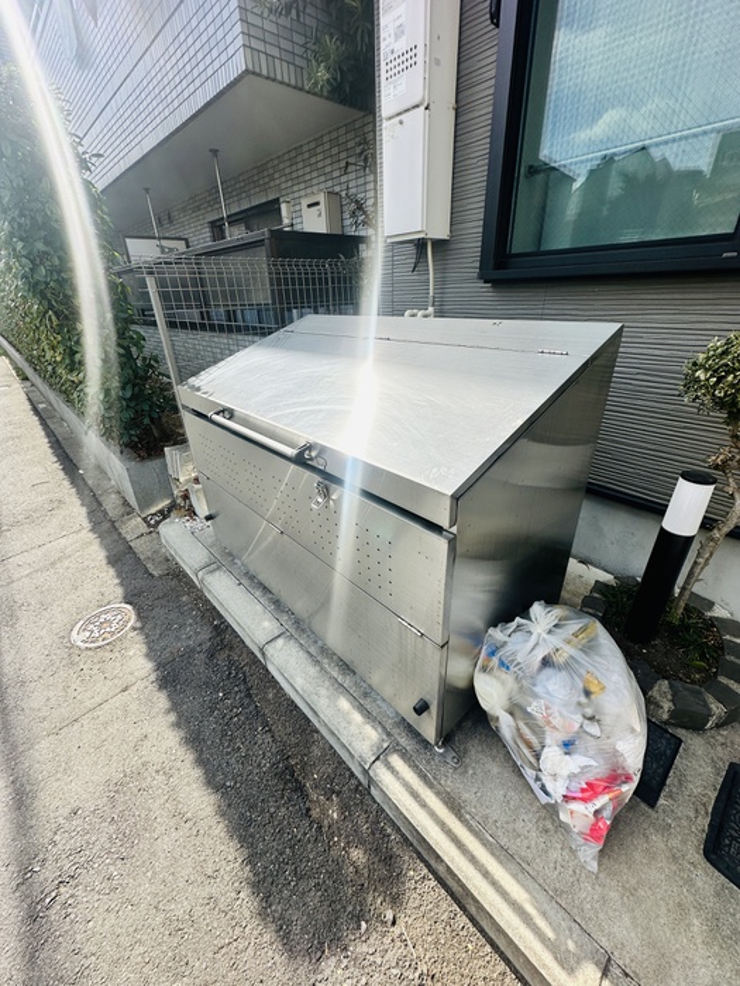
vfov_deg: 102.1
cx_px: 370
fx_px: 399
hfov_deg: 85.7
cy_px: 493
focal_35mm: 14
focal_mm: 2.22
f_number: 2.2
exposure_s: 1/1114
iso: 40
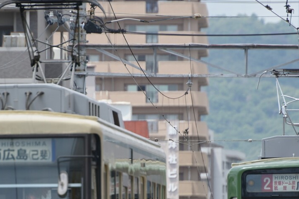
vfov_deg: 2.4
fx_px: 4838
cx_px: 135
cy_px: 176
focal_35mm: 583
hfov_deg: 3.5
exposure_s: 1/1250
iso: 100
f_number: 4
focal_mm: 280
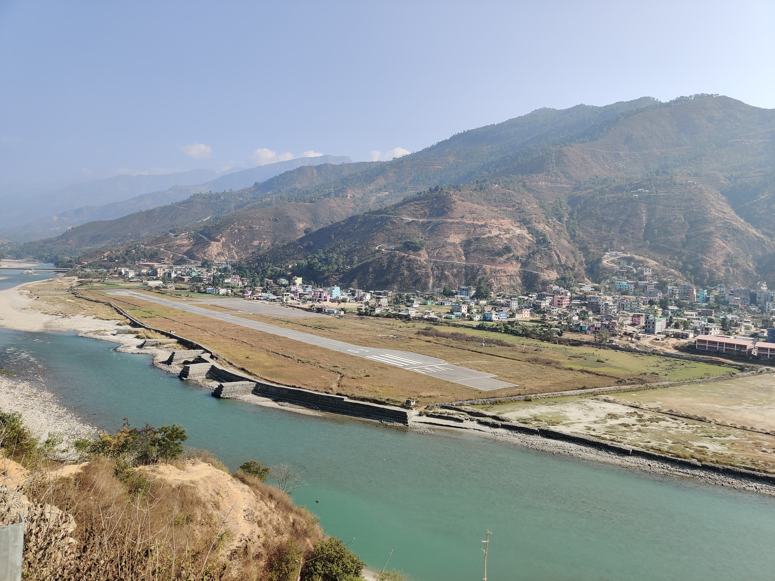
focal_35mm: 27
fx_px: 604
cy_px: 290
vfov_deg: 51.4
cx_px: 388
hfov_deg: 65.3
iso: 125
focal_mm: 4.75
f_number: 1.65
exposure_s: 1/1758
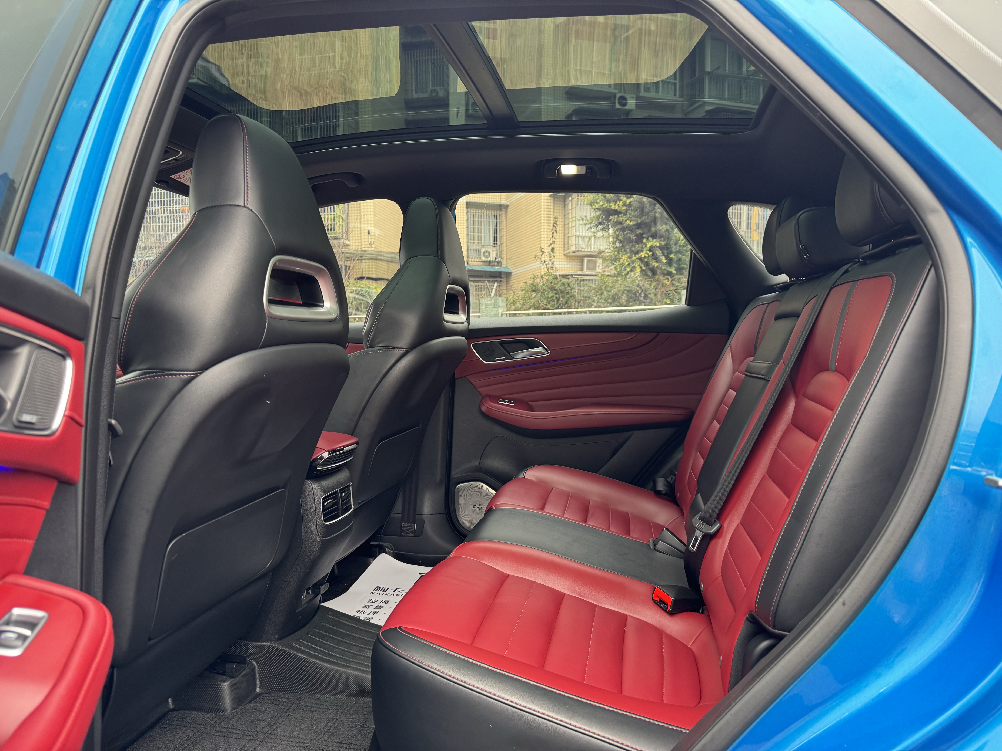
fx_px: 695
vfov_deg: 56.8
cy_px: 376
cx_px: 501
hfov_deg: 71.6
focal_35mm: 24
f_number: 1.78
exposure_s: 1/88
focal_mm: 6.76
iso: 200
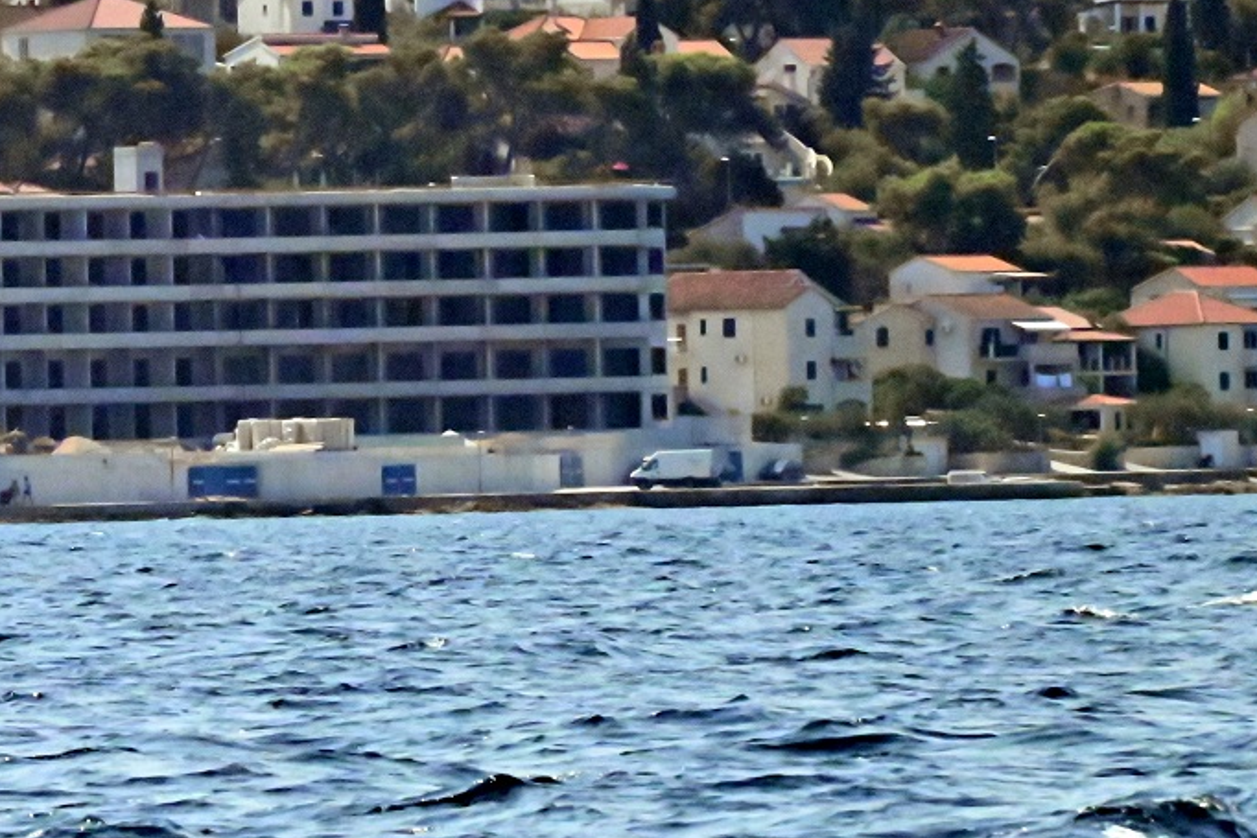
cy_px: 75
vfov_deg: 2.3
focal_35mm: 594
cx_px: 9
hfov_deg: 3.5
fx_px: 20744
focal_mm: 270
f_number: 29
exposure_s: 1/8000
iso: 28800
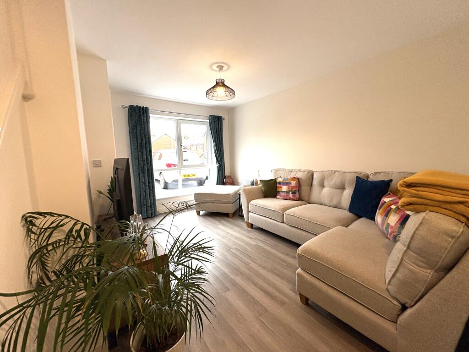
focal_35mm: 14
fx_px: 190
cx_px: 234
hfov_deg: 102.1
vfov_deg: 85.7
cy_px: 176
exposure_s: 1/99
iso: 160
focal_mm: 2.22
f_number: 2.2
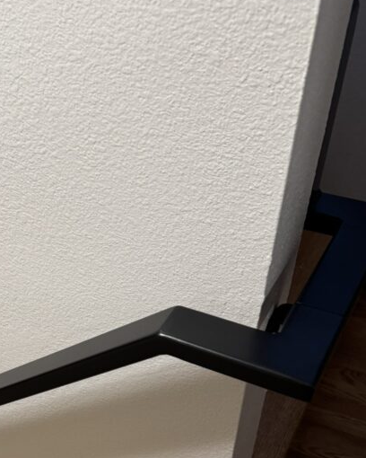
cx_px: 81
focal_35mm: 47
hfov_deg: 31.4
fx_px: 636
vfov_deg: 37.6
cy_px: 389
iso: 250
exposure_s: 1/60
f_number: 1.78
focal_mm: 6.76
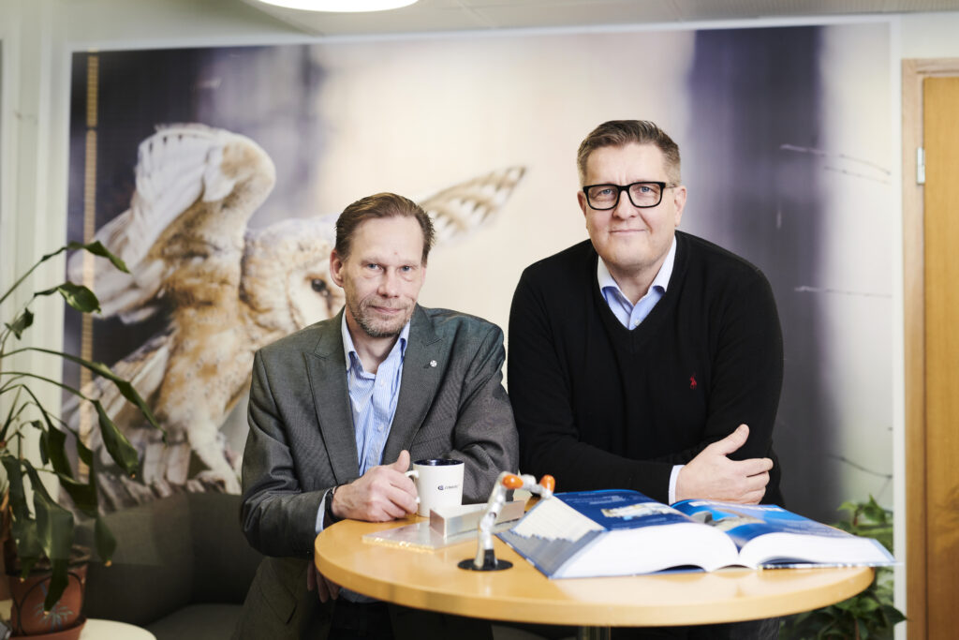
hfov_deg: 39.6
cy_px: 320
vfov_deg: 27.0
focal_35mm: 50
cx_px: 480
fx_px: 1332
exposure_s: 1/200
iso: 400
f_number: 3.2
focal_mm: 50
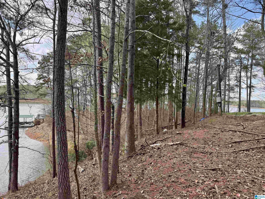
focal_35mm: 24
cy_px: 100
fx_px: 184
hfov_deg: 71.6
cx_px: 132
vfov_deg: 56.8
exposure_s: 1/912
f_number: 1.78
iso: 80
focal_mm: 6.76
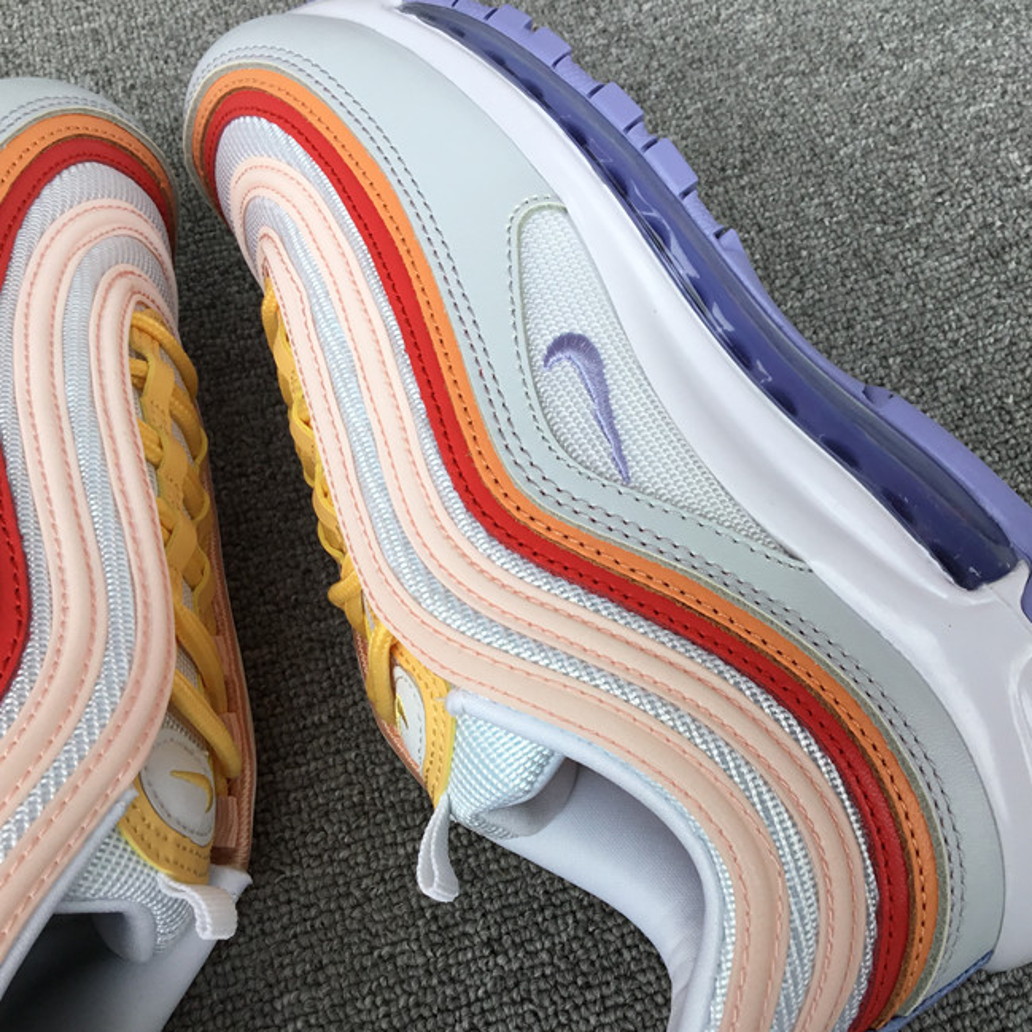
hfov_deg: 43.6
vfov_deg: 43.9
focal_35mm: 38
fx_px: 1282
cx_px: 627
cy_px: 510
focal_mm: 3.3
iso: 25
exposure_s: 1/231
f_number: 2.4
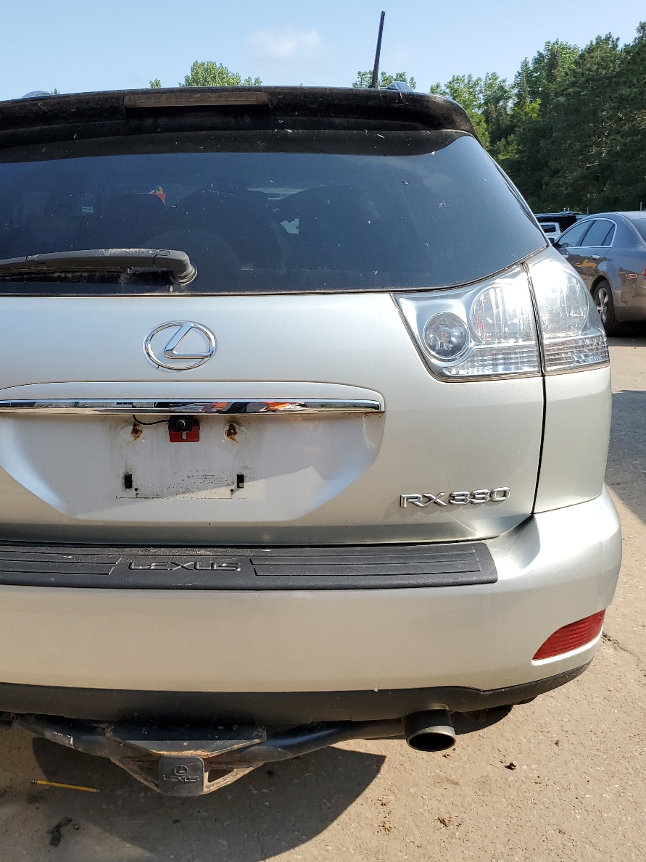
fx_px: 871
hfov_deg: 40.2
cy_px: 434
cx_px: 218
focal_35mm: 35
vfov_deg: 52.6
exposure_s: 1/2000
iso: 50
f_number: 1.5
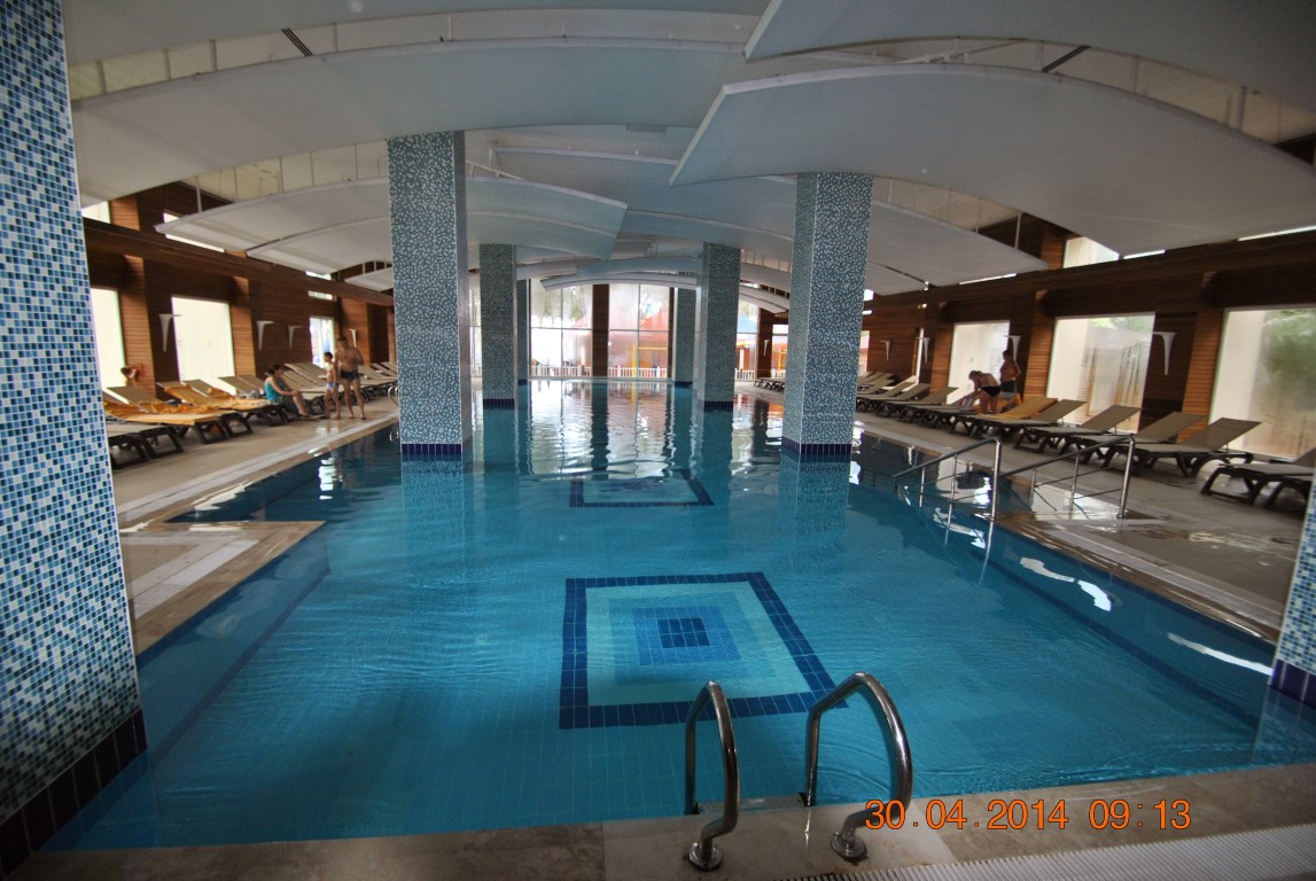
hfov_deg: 100.3
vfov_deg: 77.5
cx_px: 658
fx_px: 549
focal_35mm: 15
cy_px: 440
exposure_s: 1/60
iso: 200
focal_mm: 10
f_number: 3.5
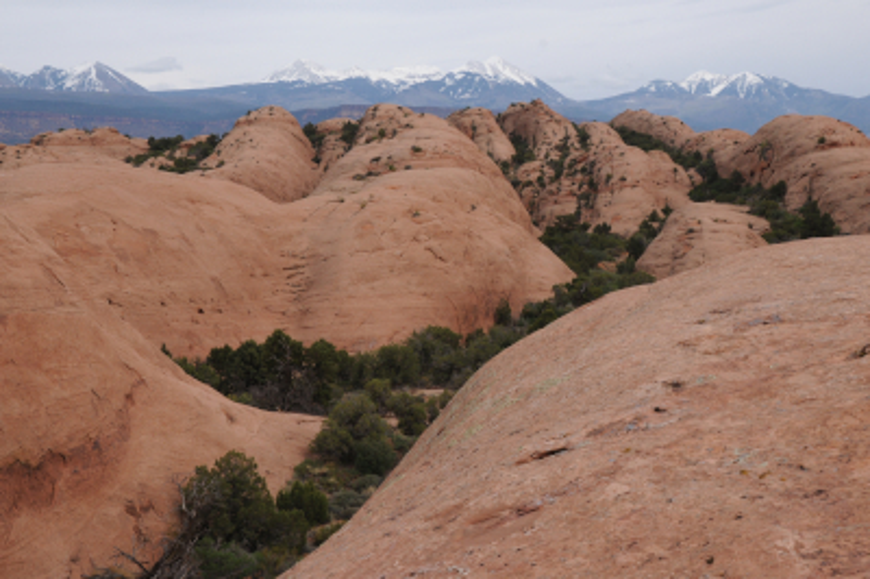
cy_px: 290
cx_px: 435
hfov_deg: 35.1
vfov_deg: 23.7
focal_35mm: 57
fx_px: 1376
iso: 400
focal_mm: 38
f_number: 10
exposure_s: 1/400
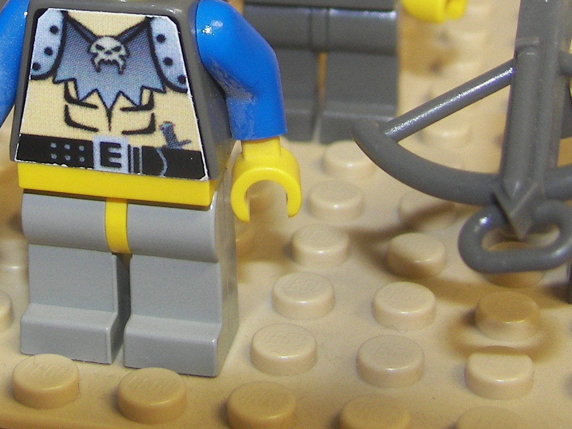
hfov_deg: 20.2
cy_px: -12
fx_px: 1586
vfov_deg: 15.1
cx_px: 125
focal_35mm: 96
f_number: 2.8
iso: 64
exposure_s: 1/30
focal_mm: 6
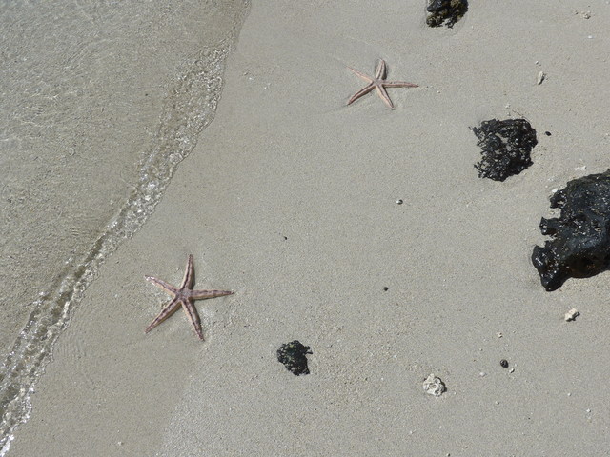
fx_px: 511
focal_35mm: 29
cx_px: 305
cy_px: 228
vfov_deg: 48.2
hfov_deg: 61.7
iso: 80
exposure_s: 1/1600
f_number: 4
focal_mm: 6
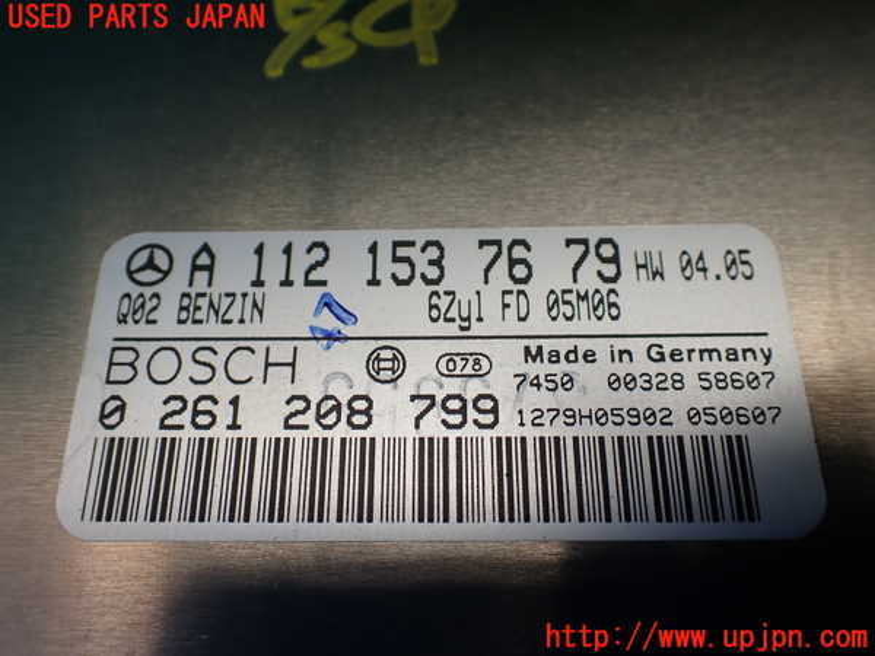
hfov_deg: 60.0
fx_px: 758
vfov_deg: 46.8
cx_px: 438
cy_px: 328
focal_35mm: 30
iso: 100
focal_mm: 5.4
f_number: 2.3
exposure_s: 1/160
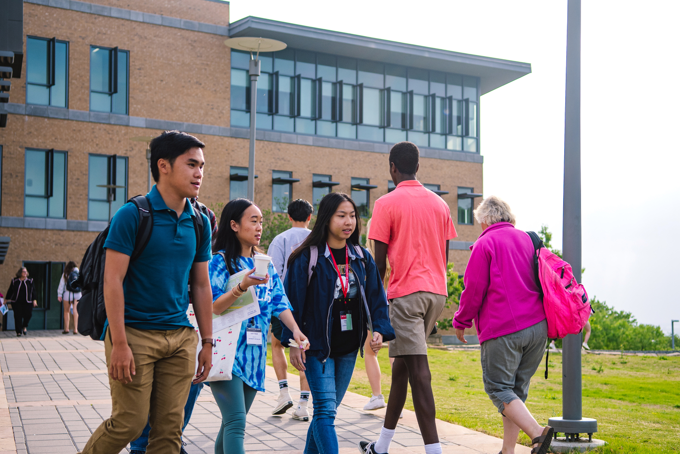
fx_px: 1087
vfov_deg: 23.6
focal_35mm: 58
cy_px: 240
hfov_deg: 34.7
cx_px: 352
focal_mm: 35
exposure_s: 1/1600
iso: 160
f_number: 2.8
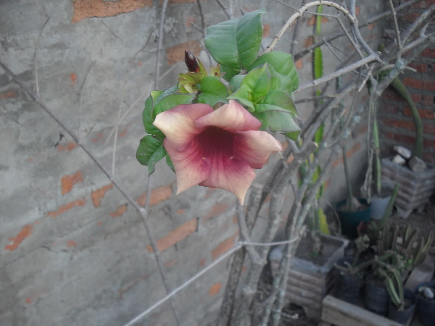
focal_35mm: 38
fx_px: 478
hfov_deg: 49.0
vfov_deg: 37.7
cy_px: 163
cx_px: 218
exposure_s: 1/45
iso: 80
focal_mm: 6.3
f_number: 2.8
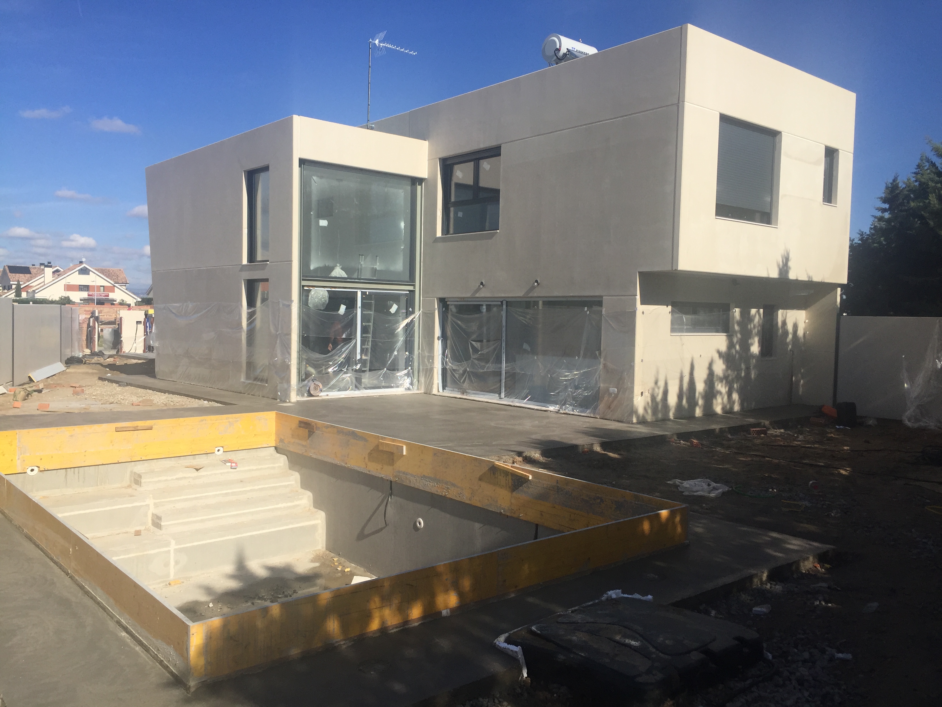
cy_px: 354
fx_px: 789
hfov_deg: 61.7
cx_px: 471
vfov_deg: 48.2
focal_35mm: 29
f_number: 2.2
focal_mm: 4.15
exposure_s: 1/3300
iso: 32
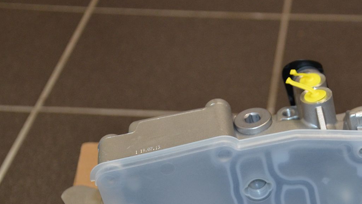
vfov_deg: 11.1
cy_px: 193
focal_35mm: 108
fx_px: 1037
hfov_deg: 19.5
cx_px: 310
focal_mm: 38
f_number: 4.5
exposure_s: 1/60
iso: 800
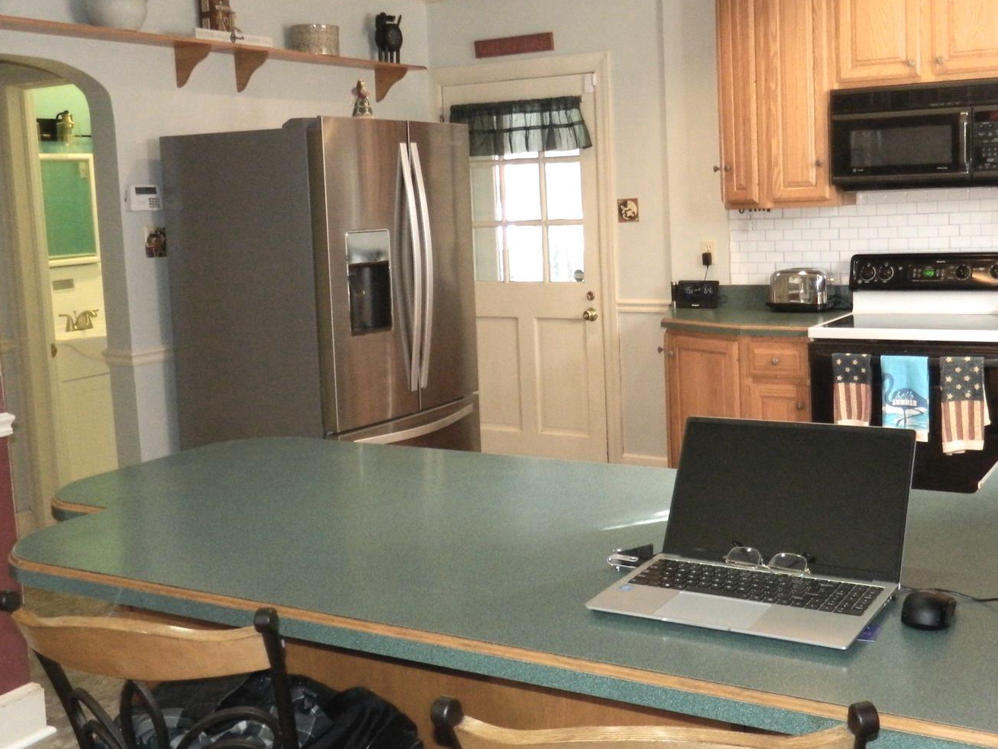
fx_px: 1124
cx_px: 610
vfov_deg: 36.7
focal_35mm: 39
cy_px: 301
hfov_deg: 47.5
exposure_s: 1/25
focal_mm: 4.5
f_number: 3.1
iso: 400
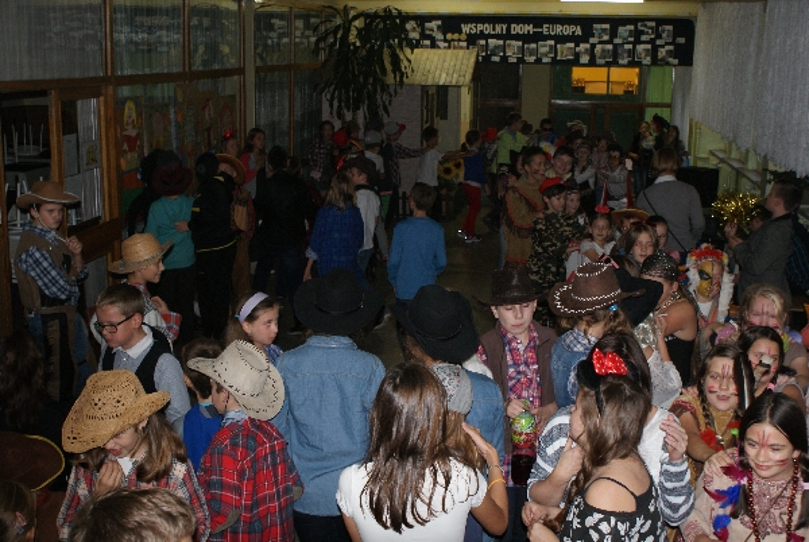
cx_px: 404
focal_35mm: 45
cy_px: 271
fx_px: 1013
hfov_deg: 43.5
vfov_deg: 30.0
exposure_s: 1/60
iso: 400
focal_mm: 30
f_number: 5
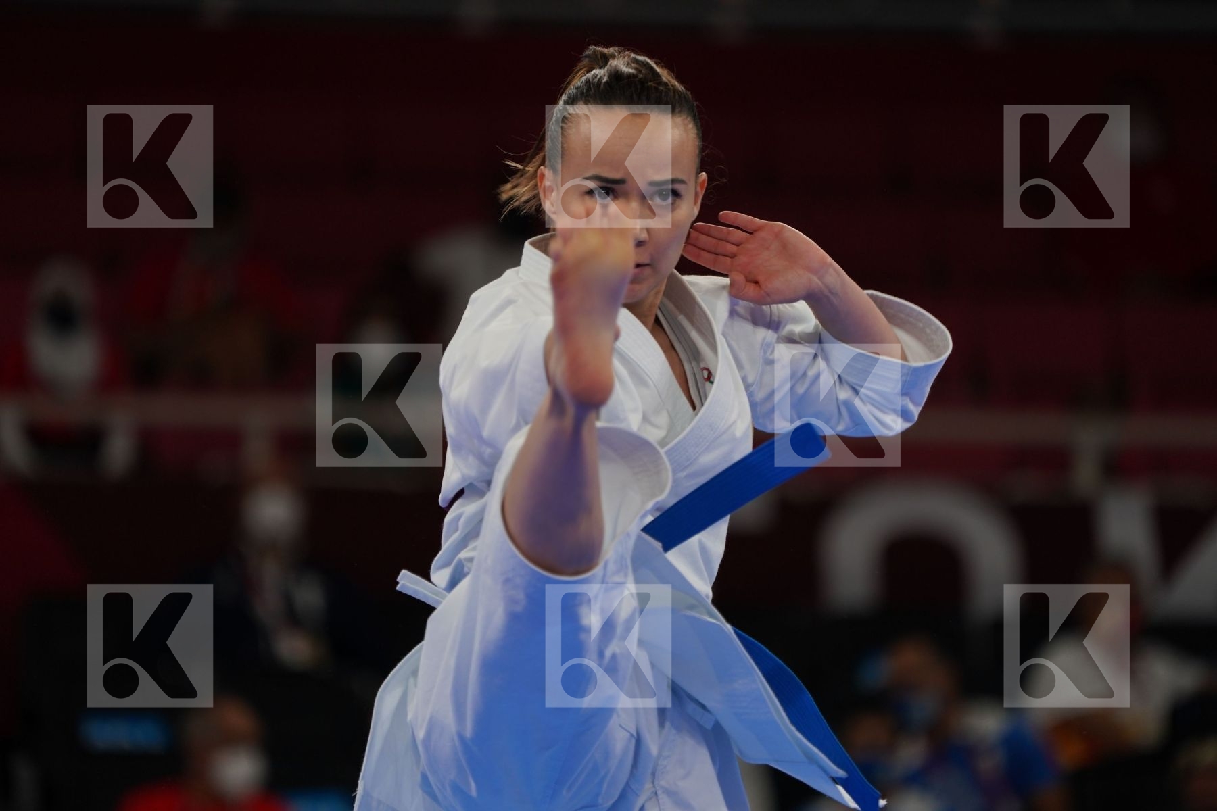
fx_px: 12406
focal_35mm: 367
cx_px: 608
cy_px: 406
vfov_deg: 3.7
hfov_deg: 5.6
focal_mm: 367
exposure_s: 1/500
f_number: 5.6
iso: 800
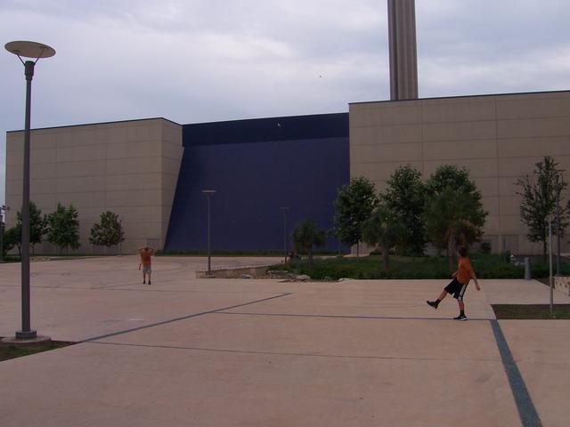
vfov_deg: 39.7
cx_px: 285
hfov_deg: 51.4
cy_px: 214
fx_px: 593
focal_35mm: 36
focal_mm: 6
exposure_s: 1/250
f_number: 4.8
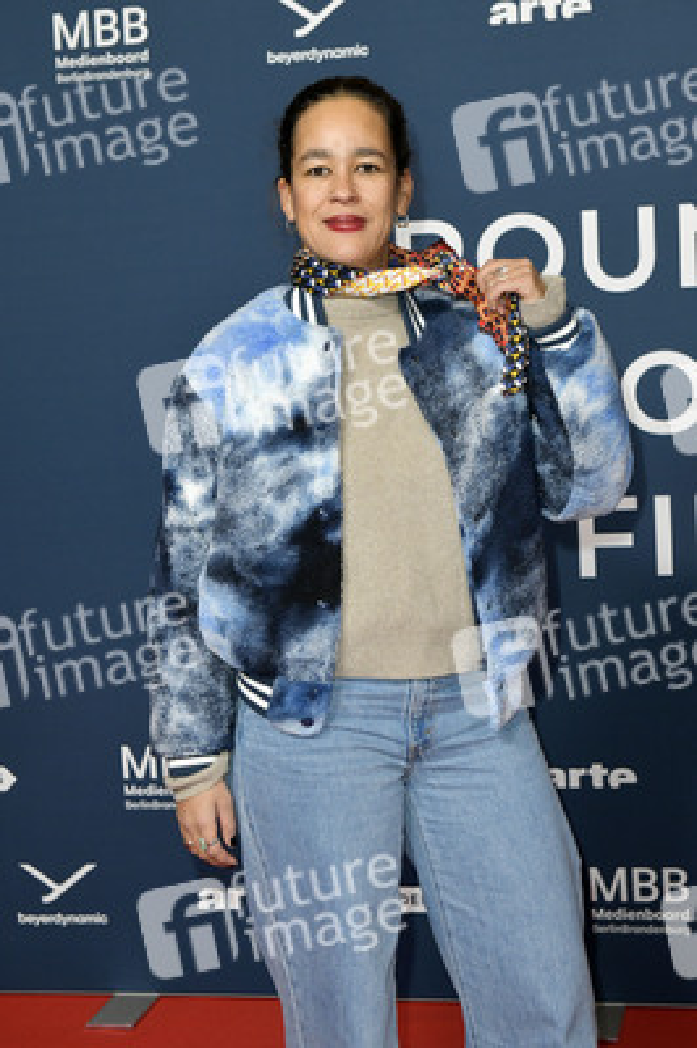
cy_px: 524
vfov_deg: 35.7
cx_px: 348
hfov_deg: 24.2
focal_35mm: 56
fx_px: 1629
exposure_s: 1/200
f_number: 6.3
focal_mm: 56
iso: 1600
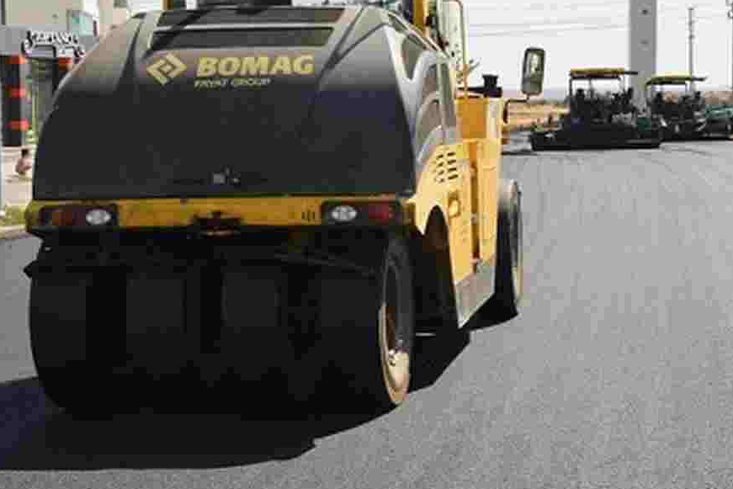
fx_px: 1424
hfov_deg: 28.4
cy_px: 195
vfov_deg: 19.5
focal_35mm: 70
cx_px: 555
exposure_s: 1/200
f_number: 8
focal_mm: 25
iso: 100
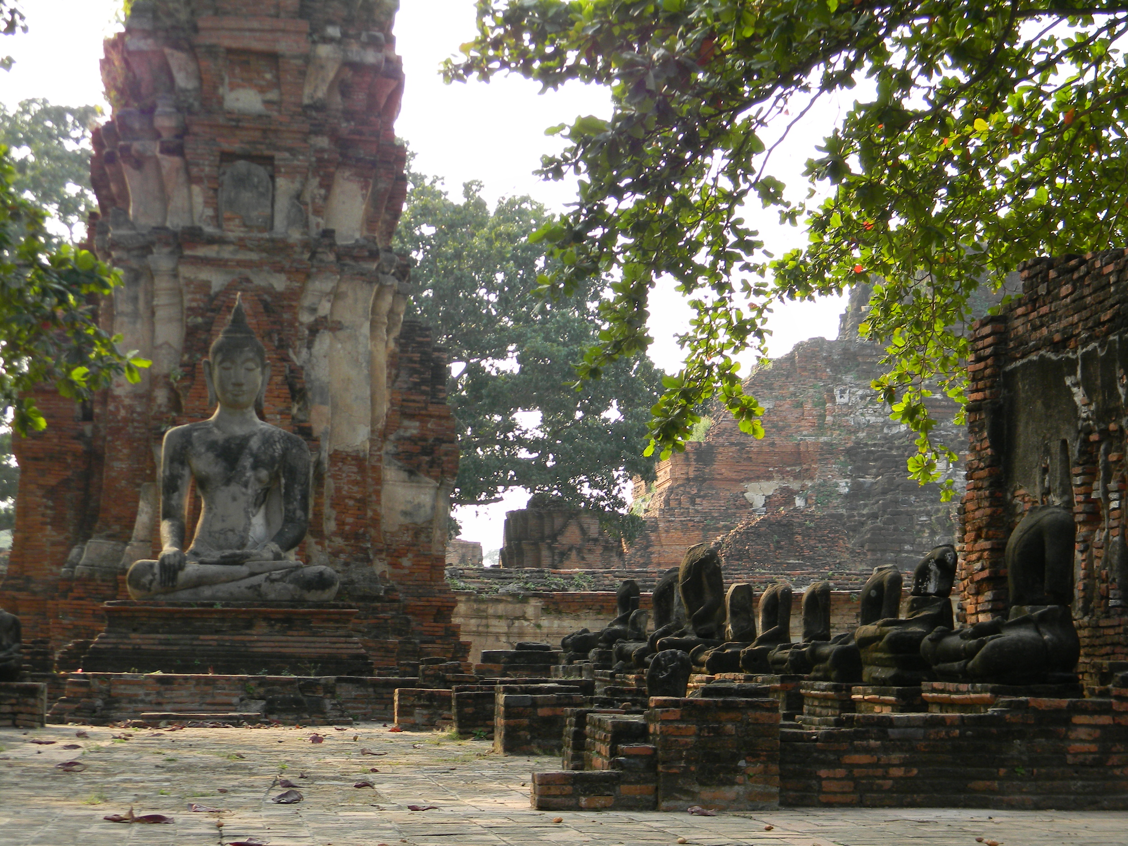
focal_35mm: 67
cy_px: 423
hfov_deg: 29.0
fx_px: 2183
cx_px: 564
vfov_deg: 21.9
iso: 80
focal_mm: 12.2
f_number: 4.3
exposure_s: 1/99
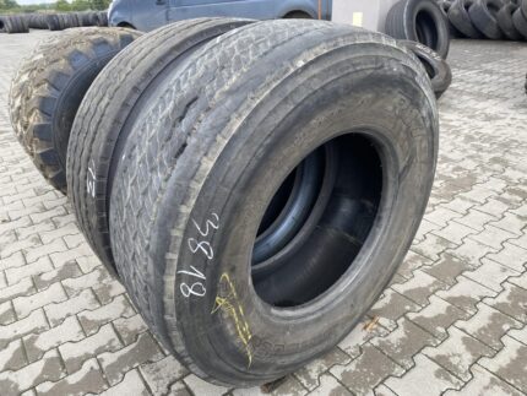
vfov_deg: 53.1
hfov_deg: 67.3
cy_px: 198
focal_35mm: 26
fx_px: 396
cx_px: 264
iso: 32
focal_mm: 4.25
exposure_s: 1/473
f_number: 1.8
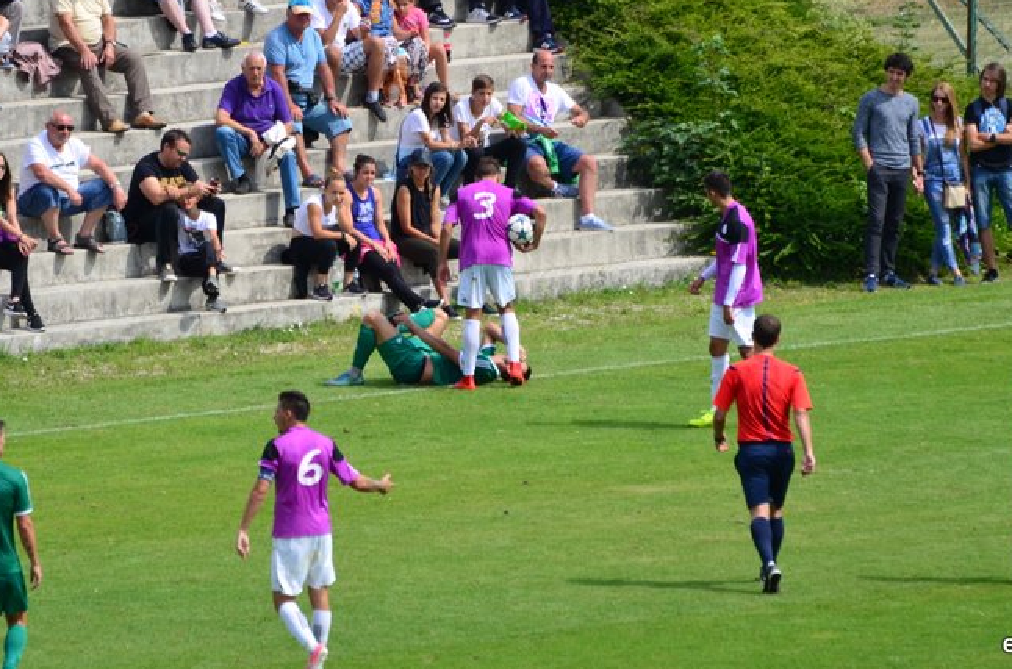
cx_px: 407
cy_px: 220
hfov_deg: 3.3
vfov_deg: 2.2
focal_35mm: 626
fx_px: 17554
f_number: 5.6
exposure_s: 1/2000
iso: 640
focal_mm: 300
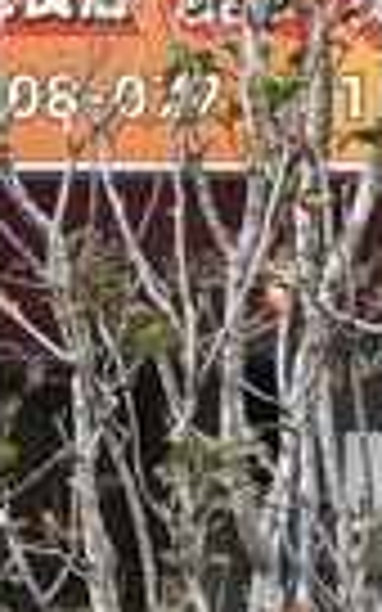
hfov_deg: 1.4
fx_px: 15941
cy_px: 580
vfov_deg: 2.2
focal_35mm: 957
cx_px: -1559
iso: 40
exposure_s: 1/170
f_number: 2.8
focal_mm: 15.66
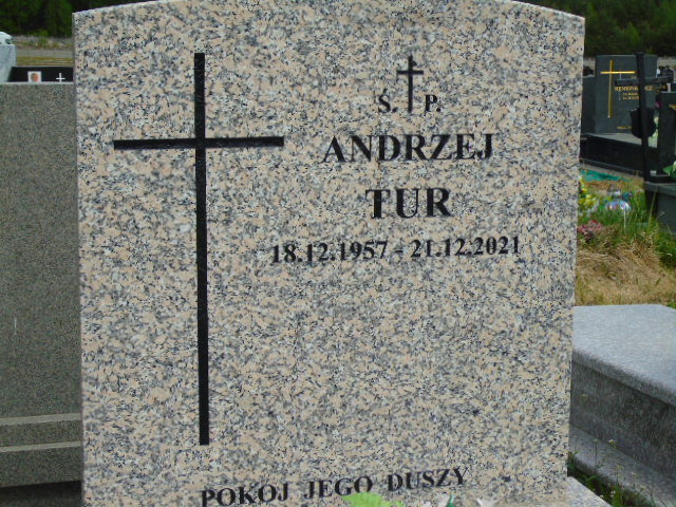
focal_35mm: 71
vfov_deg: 20.7
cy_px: 254
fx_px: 1387
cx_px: 338
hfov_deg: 27.4
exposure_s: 1/640
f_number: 4.7
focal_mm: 13
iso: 80
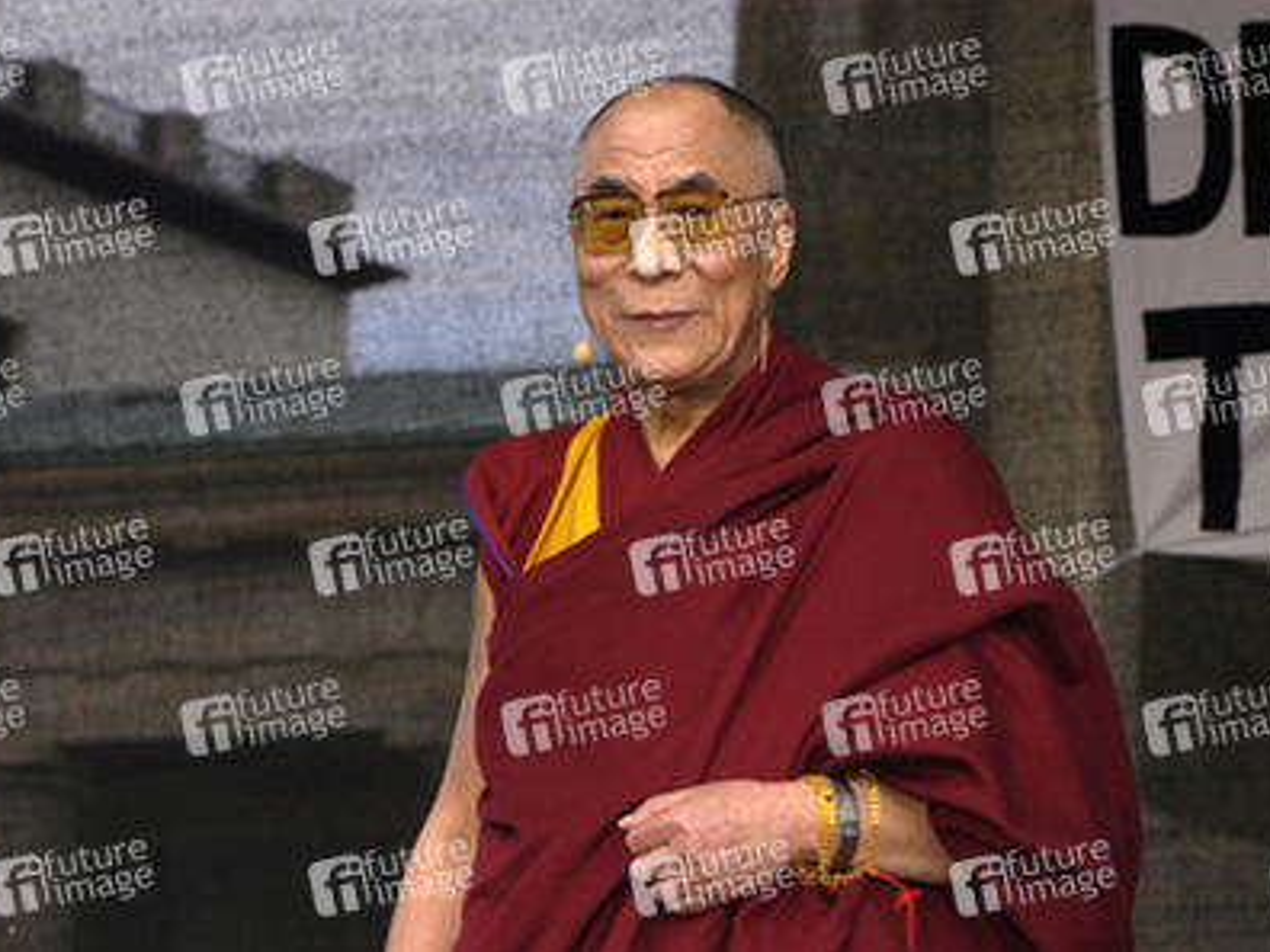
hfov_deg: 11.5
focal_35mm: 173
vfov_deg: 8.6
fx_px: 6330
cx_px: 627
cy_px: 478
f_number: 10
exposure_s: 1/160
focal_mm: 105
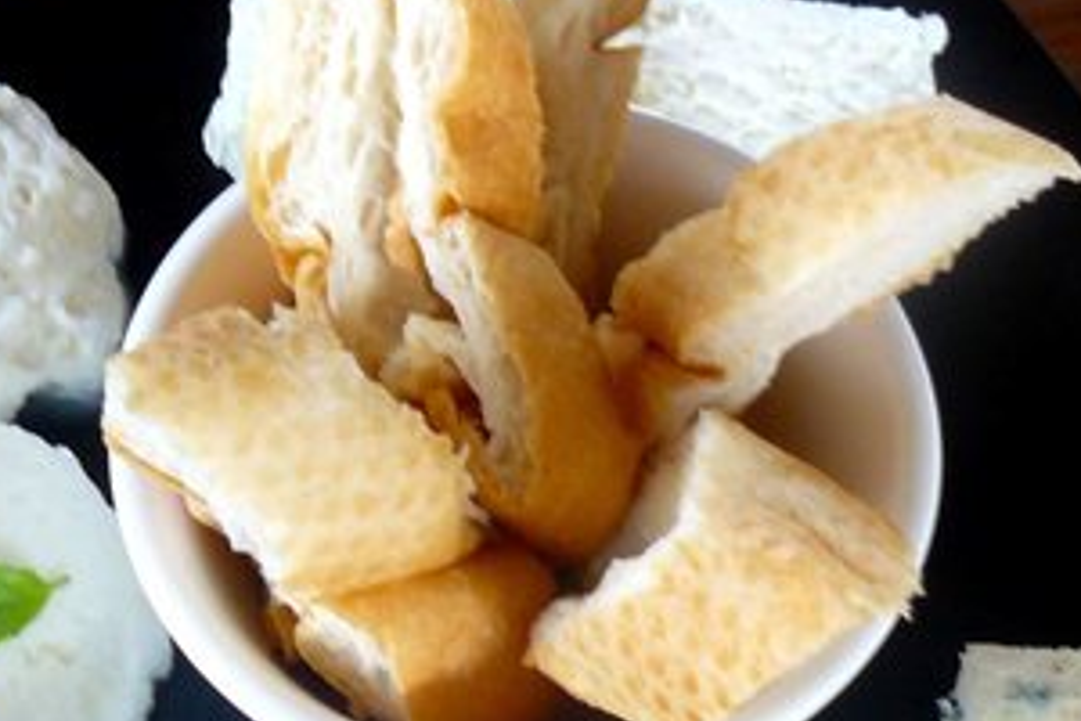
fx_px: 3003
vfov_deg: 13.5
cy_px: 743
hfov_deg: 20.3
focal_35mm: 100
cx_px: 353
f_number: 2.8
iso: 100
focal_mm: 6
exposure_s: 1/30
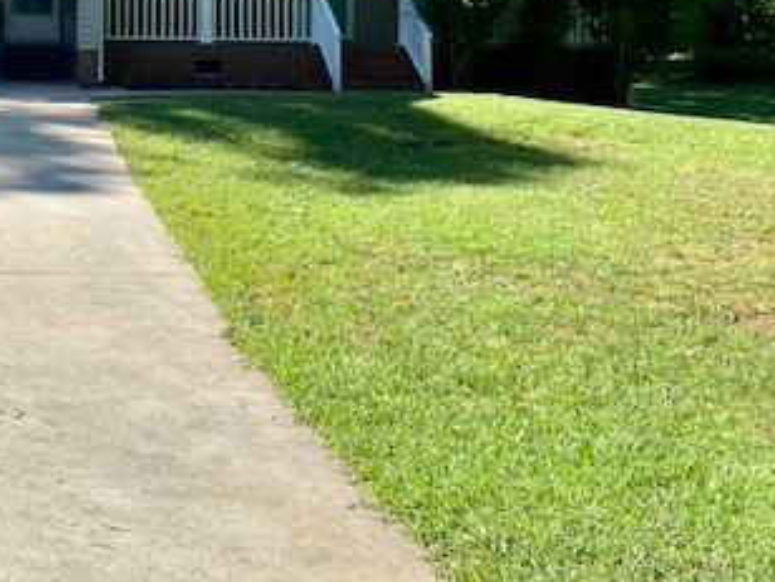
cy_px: 63
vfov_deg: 26.2
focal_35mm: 54
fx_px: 1209
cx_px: 50
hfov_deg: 33.3
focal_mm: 4.25
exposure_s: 1/1287
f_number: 1.8
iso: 32
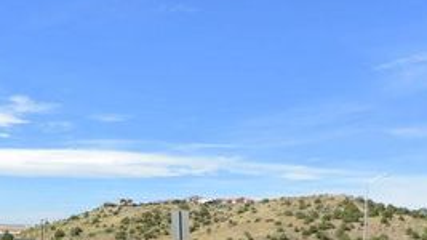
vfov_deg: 22.5
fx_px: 555
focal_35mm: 49
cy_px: 286
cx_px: 157
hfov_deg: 41.8
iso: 80
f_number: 3
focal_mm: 4.3
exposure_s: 1/1000
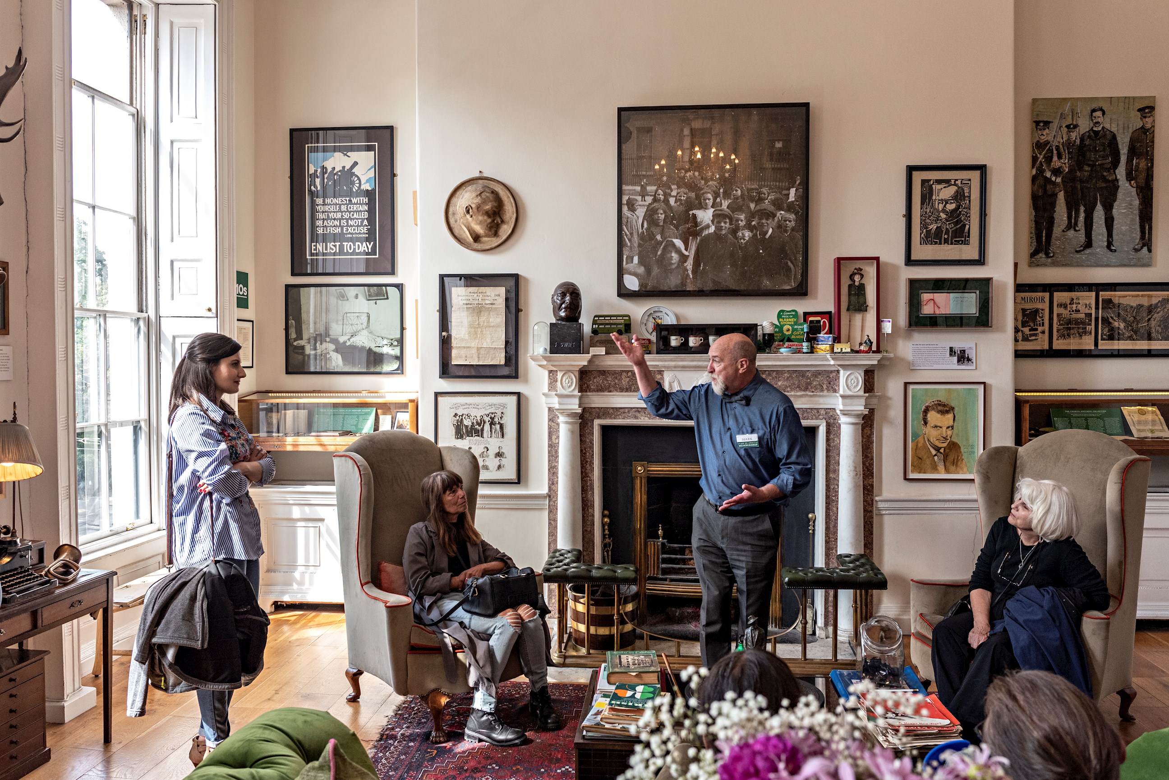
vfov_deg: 46.4
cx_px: 584
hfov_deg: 65.5
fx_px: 909
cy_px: 390
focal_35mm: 28
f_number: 6.3
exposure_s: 1/250
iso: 1000
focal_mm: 28
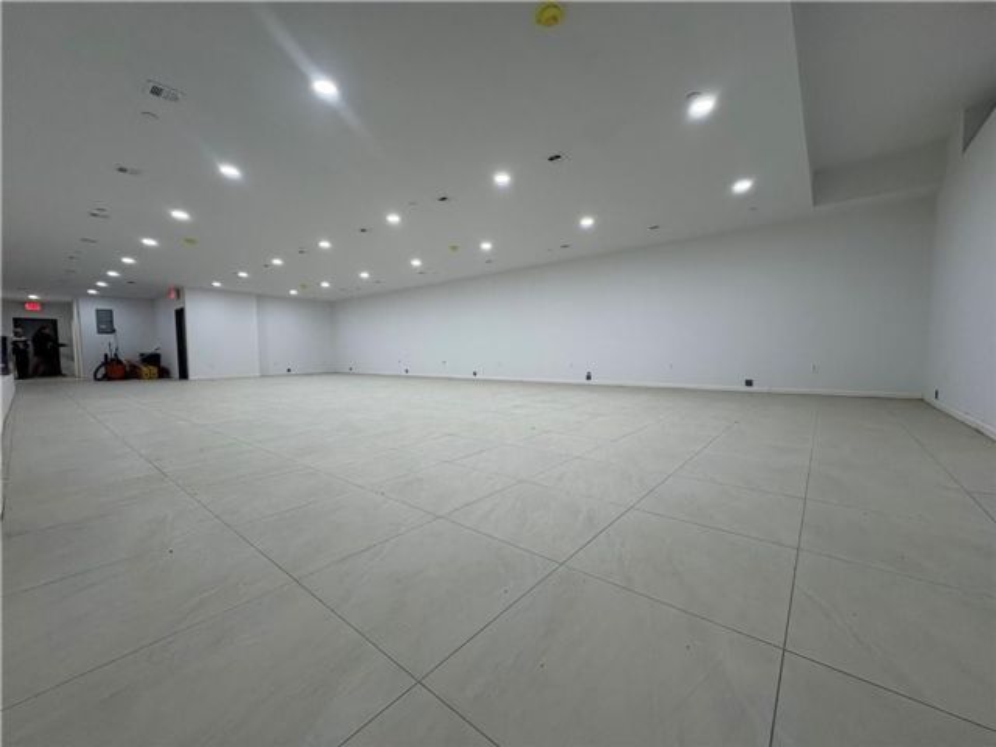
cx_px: 498
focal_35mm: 14
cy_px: 374
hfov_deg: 102.1
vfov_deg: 85.7
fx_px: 403
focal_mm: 2.22
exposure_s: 1/120
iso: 125
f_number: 2.2
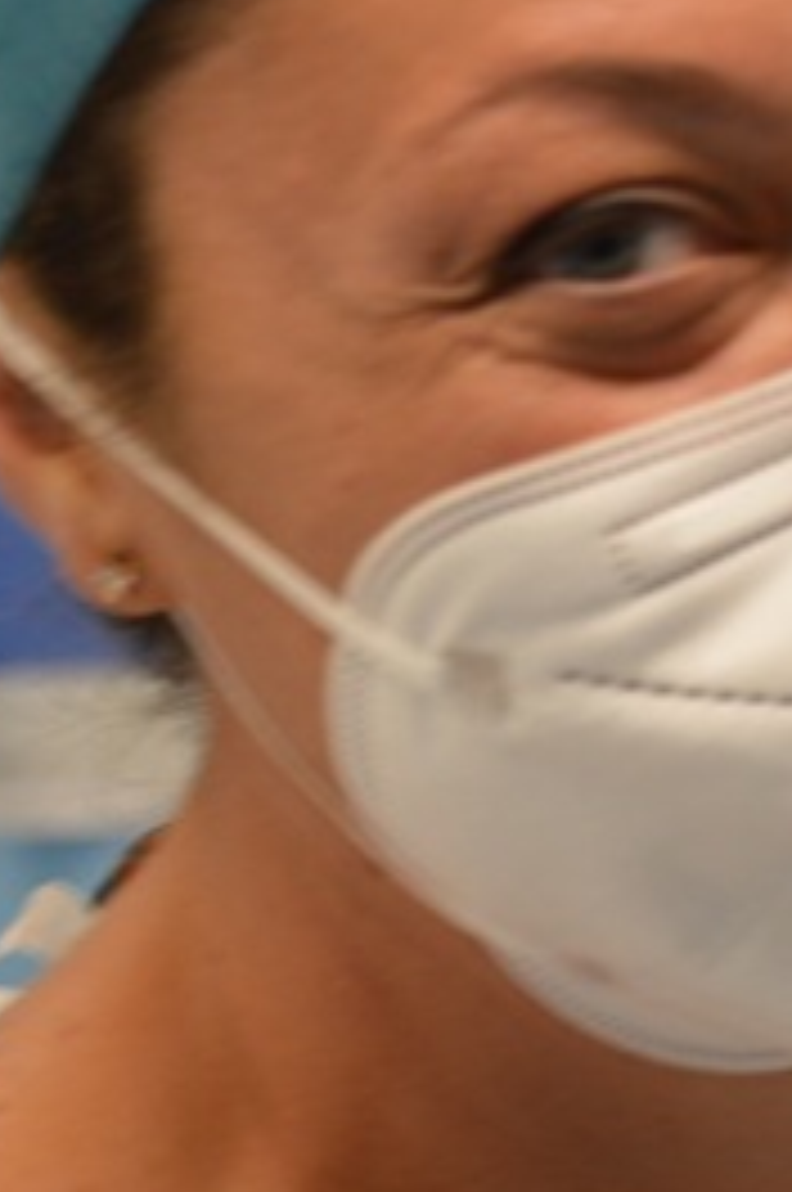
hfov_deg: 4.9
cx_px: 832
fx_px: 9297
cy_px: 234
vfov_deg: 7.3
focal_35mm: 281
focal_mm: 66
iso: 500
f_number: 5.3
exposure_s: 1/60
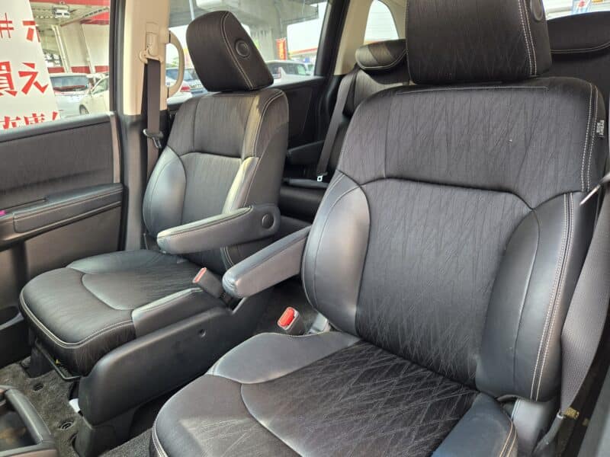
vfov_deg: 58.9
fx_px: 405
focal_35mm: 23
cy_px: 228
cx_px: 305
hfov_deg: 73.9
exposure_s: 1/180
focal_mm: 5.4
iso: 125
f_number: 1.8
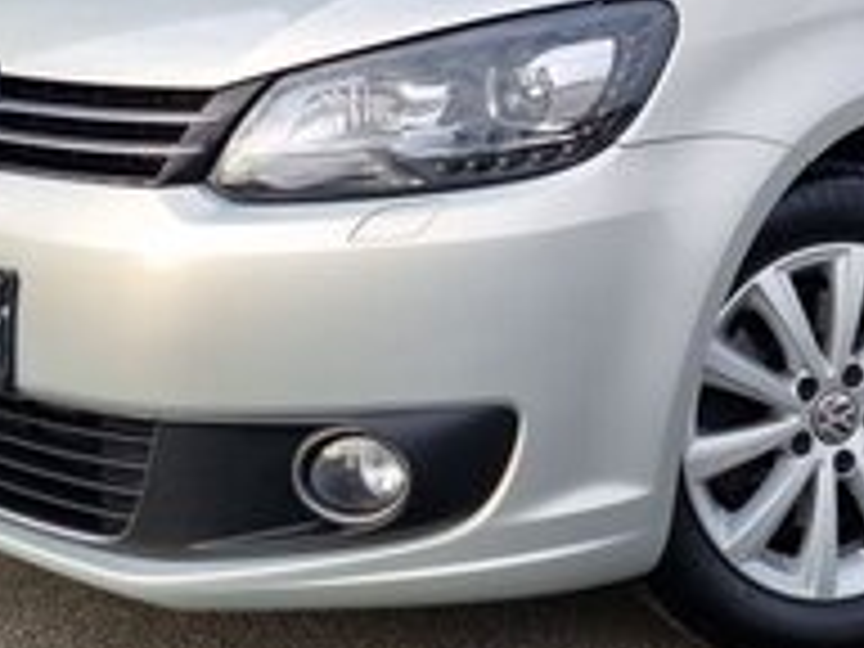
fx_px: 1647
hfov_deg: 28.9
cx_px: 666
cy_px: -117
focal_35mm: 66
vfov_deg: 20.8
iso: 50
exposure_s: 1/421
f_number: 1.8
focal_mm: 5.4
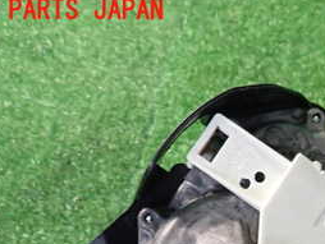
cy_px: 282
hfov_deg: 30.6
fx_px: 554
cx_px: 315
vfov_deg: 23.1
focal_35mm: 59
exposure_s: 1/30
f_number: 2
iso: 400
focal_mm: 4.5
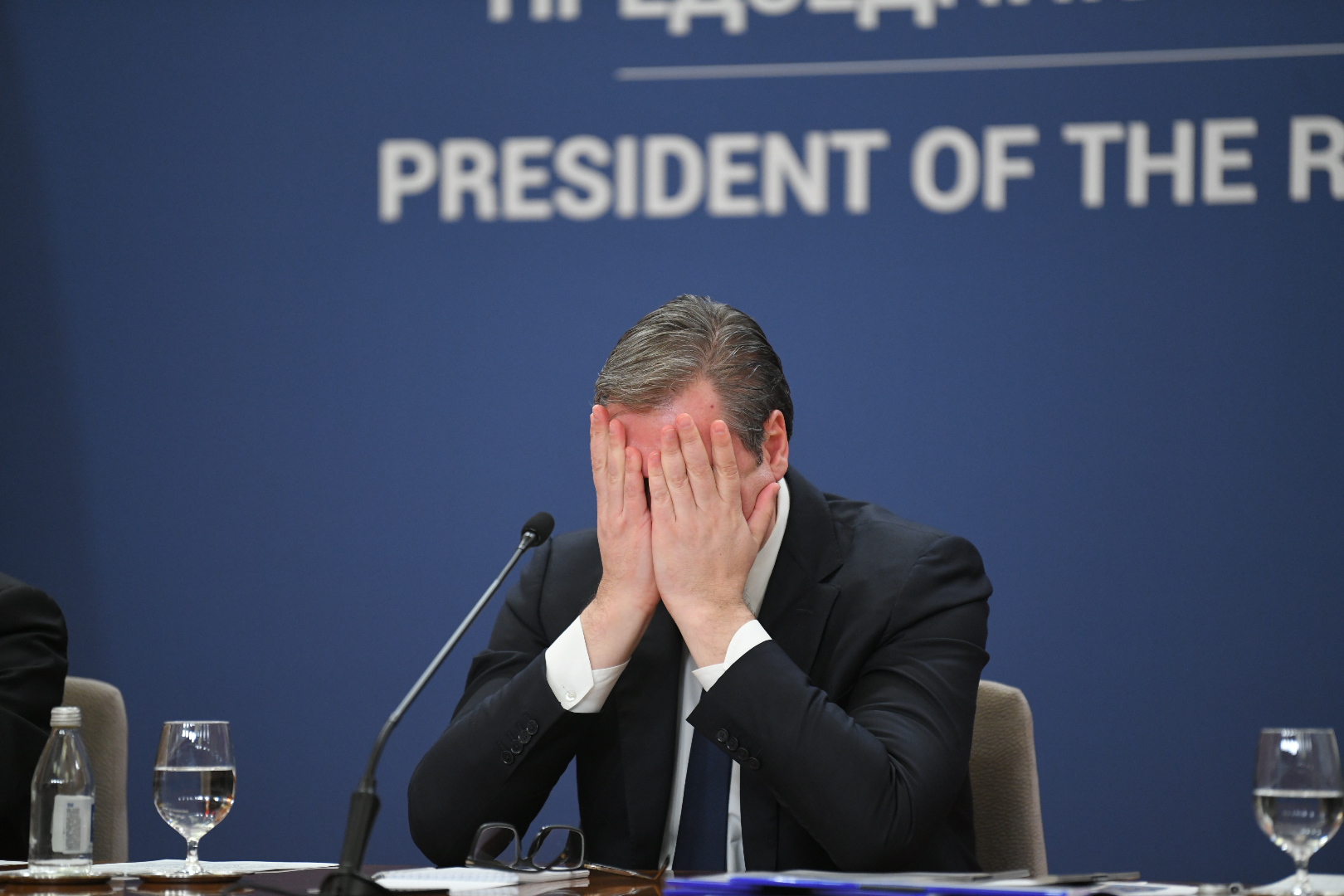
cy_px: 448
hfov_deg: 10.3
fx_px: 7466
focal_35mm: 200
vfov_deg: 6.9
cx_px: 672
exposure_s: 1/500
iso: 2500
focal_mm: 200
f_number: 2.8
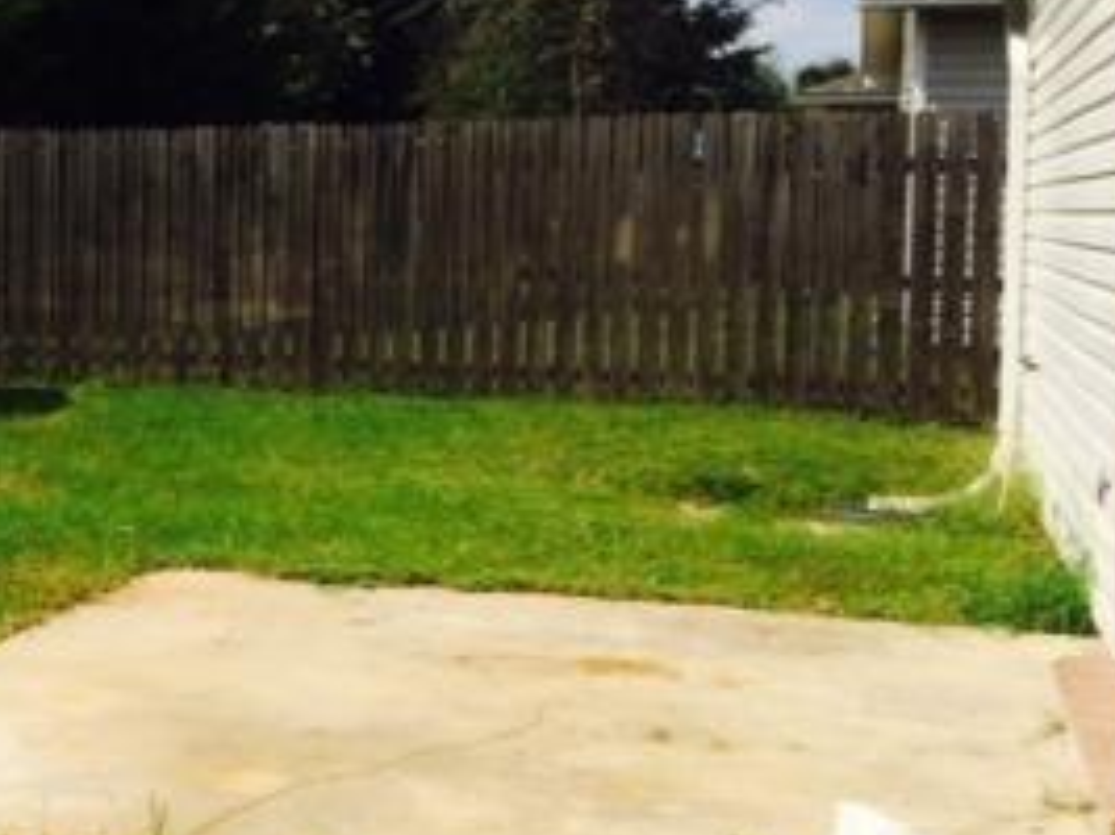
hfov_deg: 24.9
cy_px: 288
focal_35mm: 72
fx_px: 2318
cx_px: -159
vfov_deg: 20.4
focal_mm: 4.12
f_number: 2.2
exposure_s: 1/2933
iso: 32
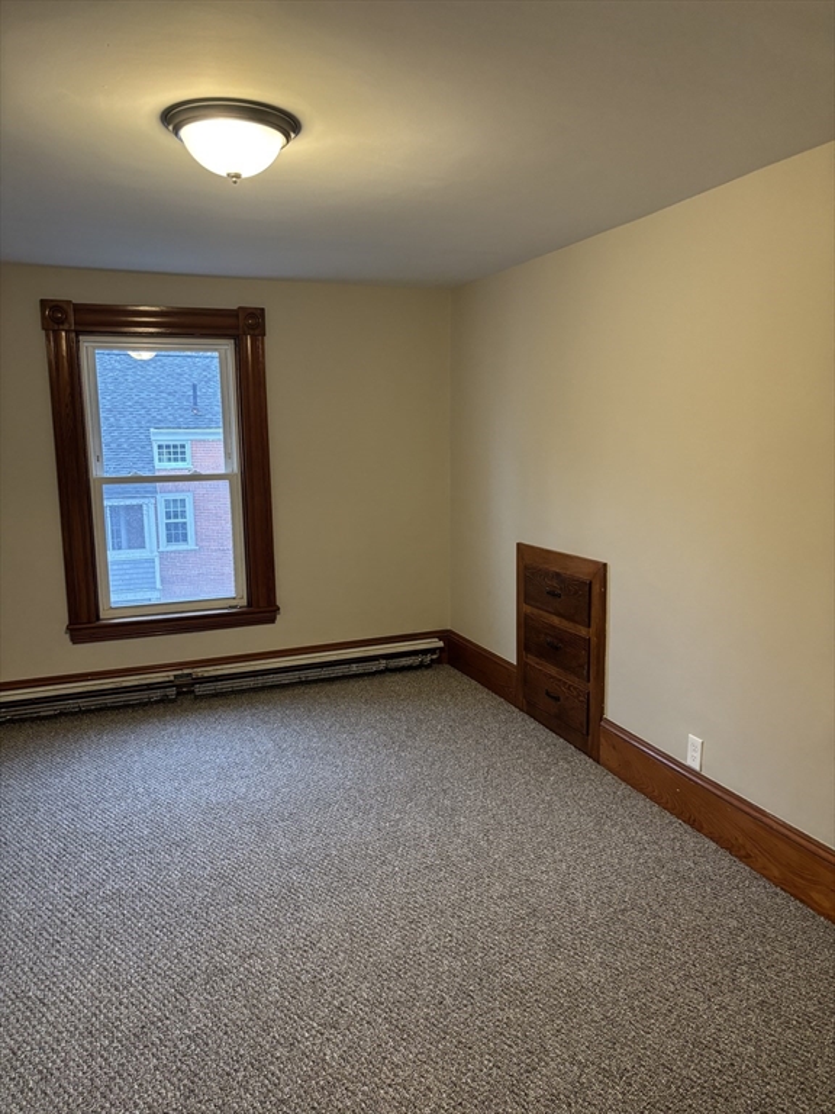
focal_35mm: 26
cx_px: 418
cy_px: 557
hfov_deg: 53.1
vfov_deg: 67.3
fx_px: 836
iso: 250
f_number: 1.6
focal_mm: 5.96
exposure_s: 1/60
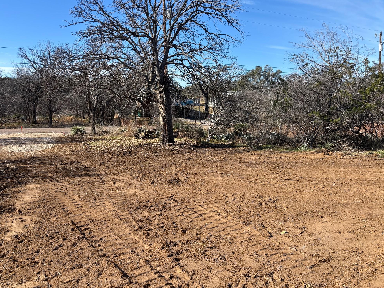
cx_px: 185
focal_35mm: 27
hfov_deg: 65.3
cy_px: 139
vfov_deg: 51.3
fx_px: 300
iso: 50
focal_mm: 5.96
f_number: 1.6
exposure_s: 1/1845
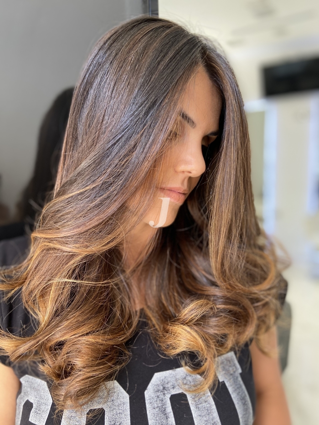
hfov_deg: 53.1
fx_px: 319
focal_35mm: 26
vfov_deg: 67.3
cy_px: 212
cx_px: 160
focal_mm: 4.25
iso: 125
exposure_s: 1/50
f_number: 1.8
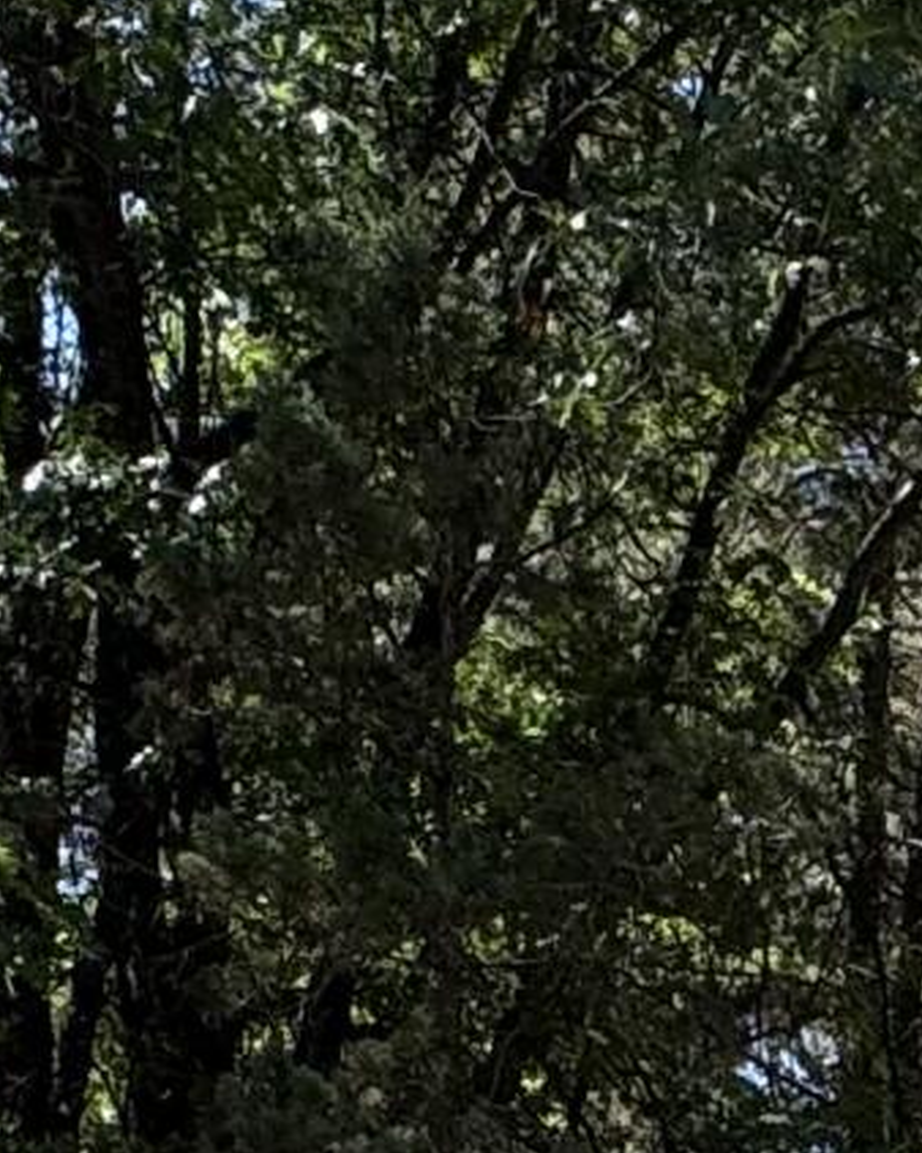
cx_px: 1007
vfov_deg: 16.4
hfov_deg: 15.4
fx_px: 3311
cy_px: 2115
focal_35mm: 97
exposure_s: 1/569
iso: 40
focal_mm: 2.22
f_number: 2.2
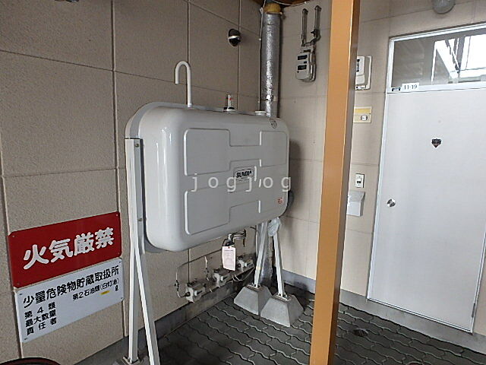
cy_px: 182
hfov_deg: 79.0
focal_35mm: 21
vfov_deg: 63.4
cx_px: 243
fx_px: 295
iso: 400
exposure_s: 1/30
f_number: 3.5
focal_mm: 3.7
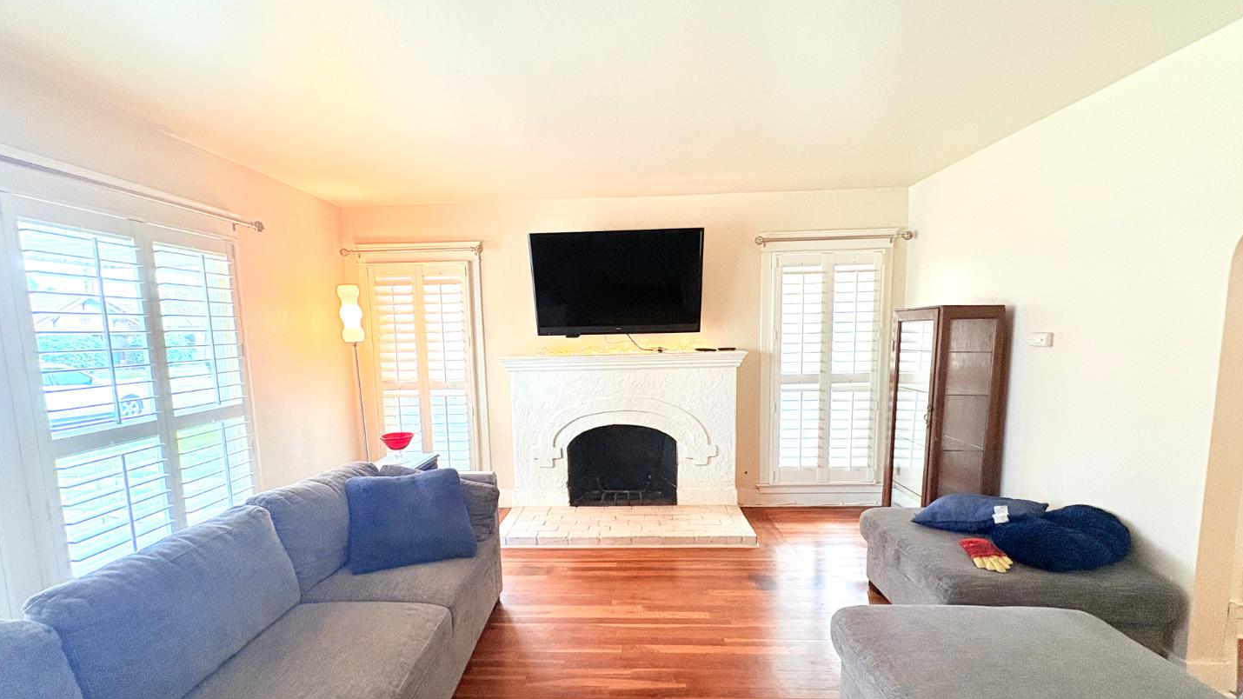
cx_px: 608
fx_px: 527
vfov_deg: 66.8
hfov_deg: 99.4
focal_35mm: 16
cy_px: 397
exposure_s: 1/60
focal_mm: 2.22
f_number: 2.2
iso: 250
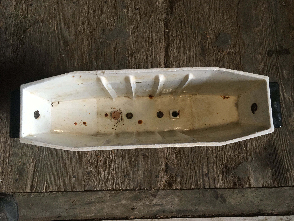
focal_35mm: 29
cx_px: 147
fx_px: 246
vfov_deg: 48.2
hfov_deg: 61.7
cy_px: 110
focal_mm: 4.15
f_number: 2.2
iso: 125
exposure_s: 1/33
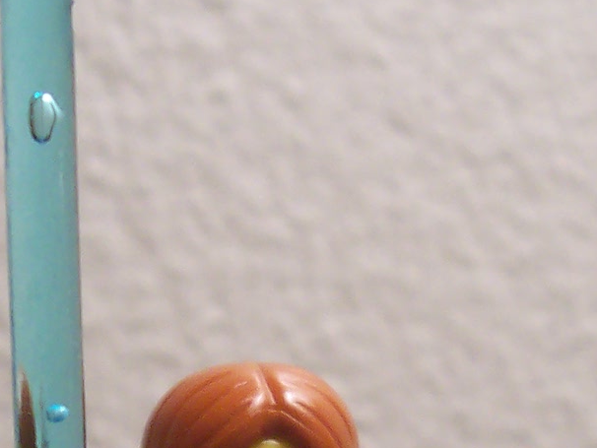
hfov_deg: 15.9
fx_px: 2139
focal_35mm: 124
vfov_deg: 11.6
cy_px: 590
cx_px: 212
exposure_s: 1/30
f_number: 2.8
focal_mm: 5.6
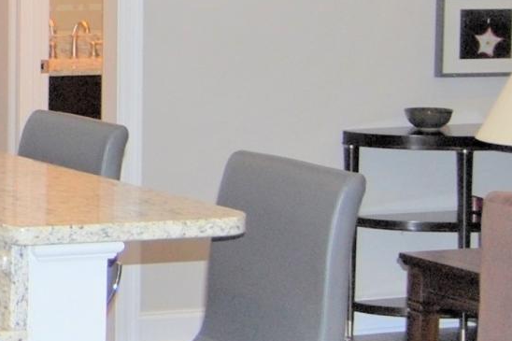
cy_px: 7
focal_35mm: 148
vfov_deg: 9.2
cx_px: -329
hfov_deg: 12.9
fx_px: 2104
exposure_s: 1/60
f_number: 3.5
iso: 200
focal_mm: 18
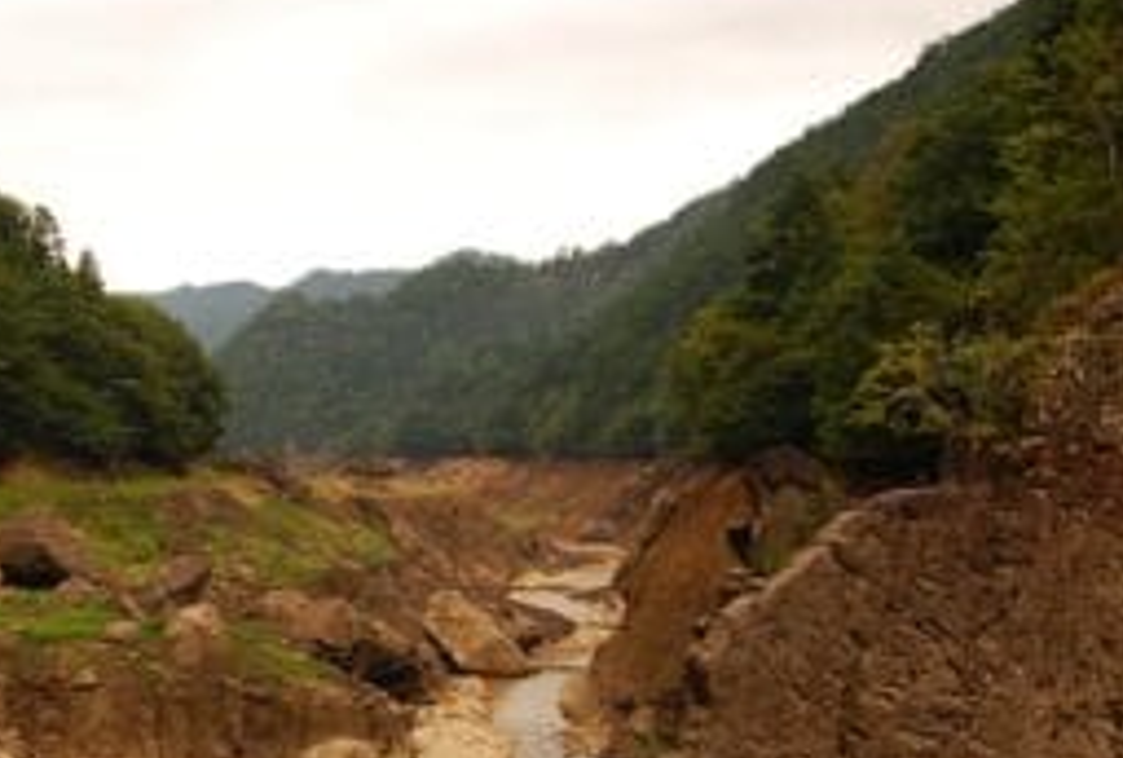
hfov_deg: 21.5
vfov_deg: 14.5
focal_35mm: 94
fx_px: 2943
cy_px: 674
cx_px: 326
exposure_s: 1/125
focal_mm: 32
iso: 100
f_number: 2.8
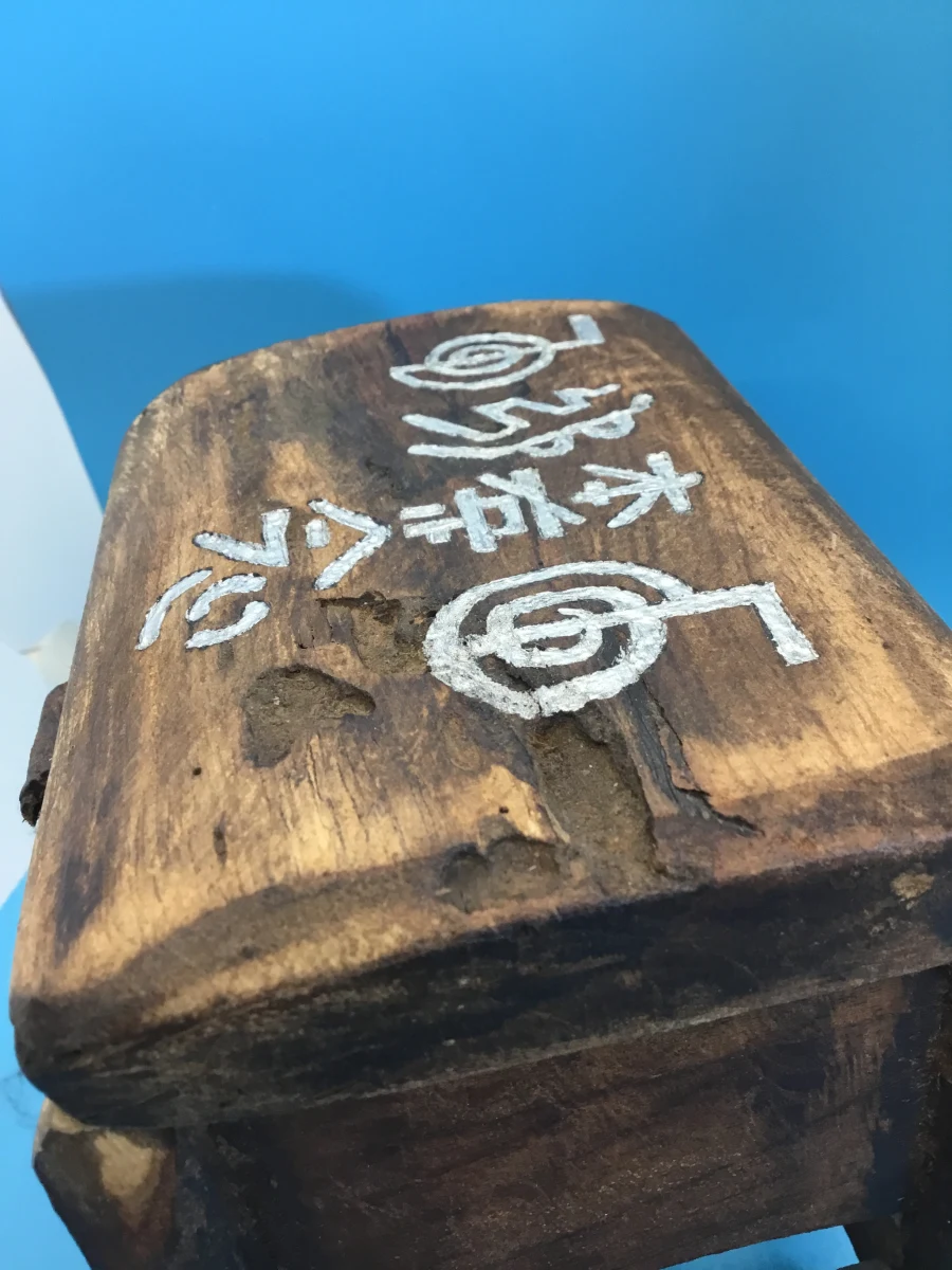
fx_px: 1137
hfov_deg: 45.4
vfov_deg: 58.4
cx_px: 476
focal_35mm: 31
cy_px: 635
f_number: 2.4
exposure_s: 1/30
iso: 32
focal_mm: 3.3
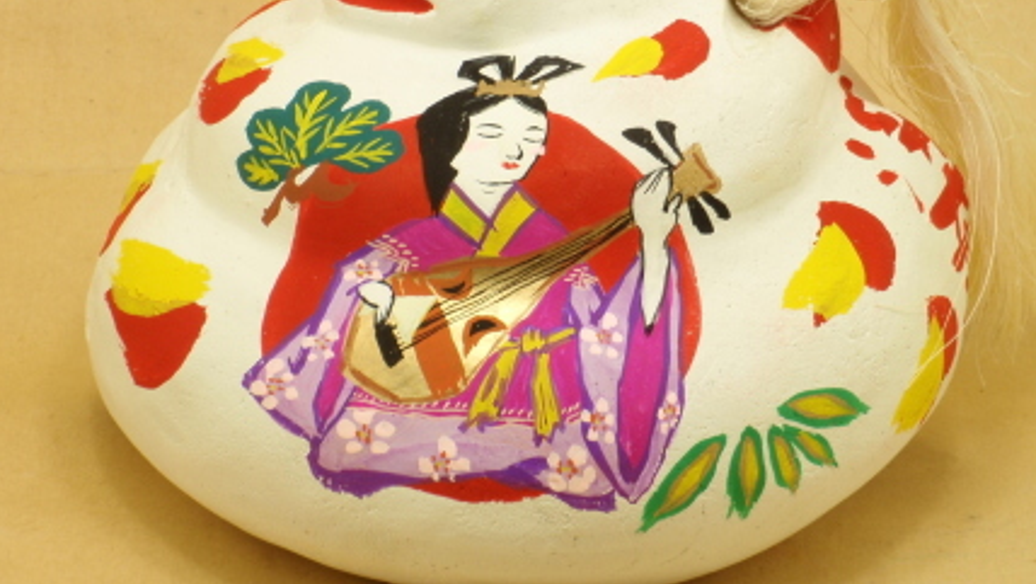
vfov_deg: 6.5
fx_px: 5111
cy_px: 224
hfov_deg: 11.6
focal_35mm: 186
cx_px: 494
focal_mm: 26.2
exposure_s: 1/25
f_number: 5.6
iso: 64
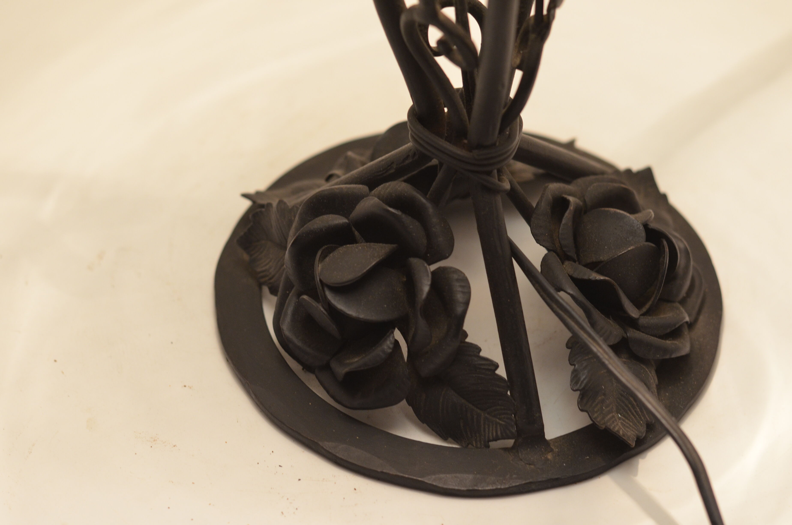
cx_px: 396
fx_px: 1647
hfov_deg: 27.0
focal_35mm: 75
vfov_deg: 18.1
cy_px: 262
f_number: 4
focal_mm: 50
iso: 800
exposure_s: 1/60
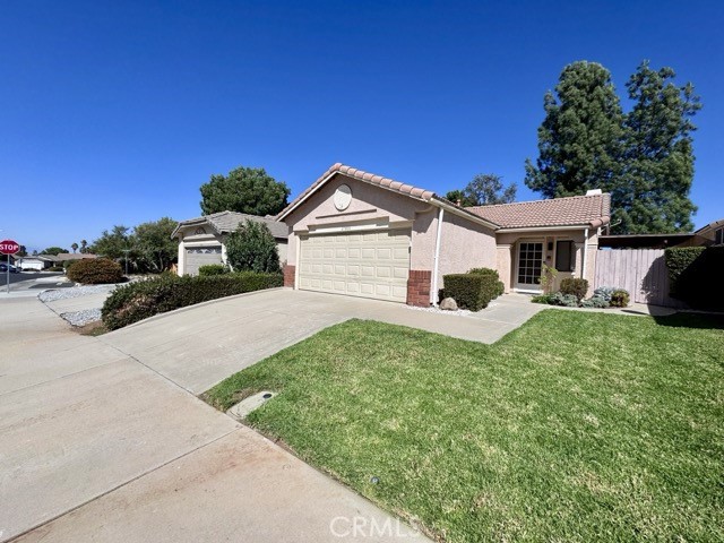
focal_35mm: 14
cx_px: 362
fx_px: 293
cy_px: 272
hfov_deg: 102.1
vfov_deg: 85.7
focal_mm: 2.22
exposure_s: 1/3906
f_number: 2.2
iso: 40
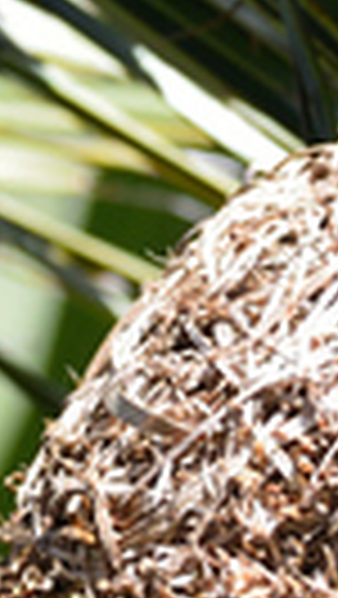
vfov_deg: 1.5
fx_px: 22880
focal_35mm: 1439
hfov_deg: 0.8
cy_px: 214
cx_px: -27
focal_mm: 175
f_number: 5.6
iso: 200
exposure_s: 1/250
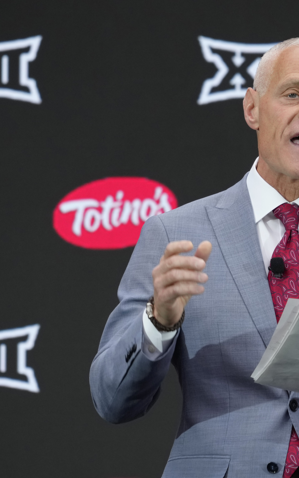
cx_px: 211
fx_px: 14967
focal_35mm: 1148
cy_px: 239
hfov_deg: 1.1
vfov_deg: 1.8
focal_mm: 500
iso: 1000
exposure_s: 1/320
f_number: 6.3
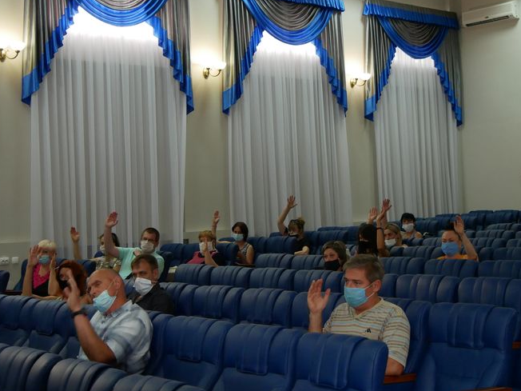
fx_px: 873
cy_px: 182
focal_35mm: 58
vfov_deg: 25.2
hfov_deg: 33.1
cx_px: 309
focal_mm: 21
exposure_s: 1/60
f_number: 4
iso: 1250
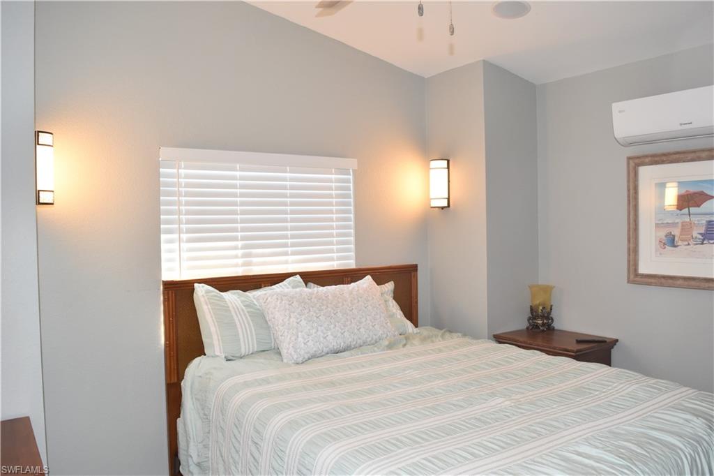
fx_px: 535
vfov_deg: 47.9
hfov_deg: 67.4
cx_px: 357
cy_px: 238
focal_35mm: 27
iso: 720
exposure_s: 1/125
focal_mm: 18
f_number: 5.6
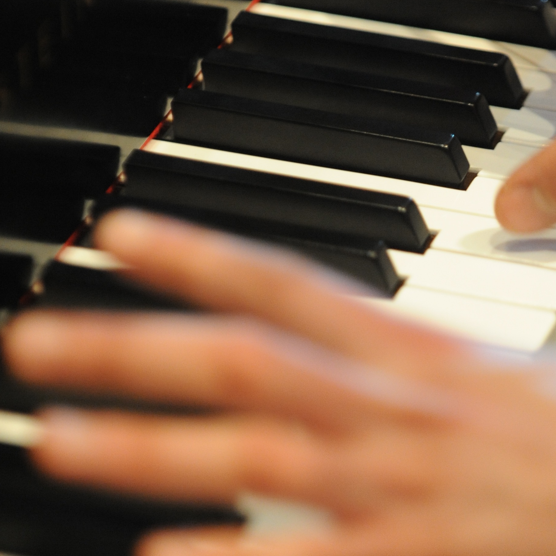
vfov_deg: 6.5
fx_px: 4870
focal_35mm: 268
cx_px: 409
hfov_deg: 6.5
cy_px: 241
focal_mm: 135
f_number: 2.8
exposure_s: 1/400
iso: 3200
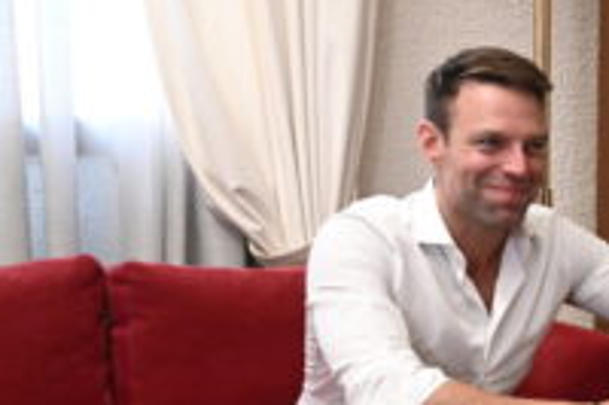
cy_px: 286
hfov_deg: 21.2
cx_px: 862
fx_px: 1420
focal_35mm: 84
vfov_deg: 16.2
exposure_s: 1/320
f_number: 5
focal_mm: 28
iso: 6400
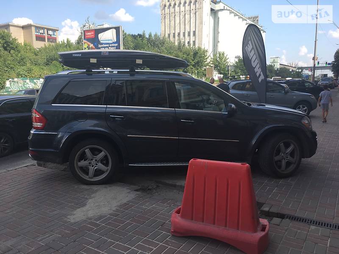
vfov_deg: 48.2
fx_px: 284
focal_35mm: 29
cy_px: 127
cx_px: 170
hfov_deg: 61.7
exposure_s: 1/534
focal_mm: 4.2
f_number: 2.2
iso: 25
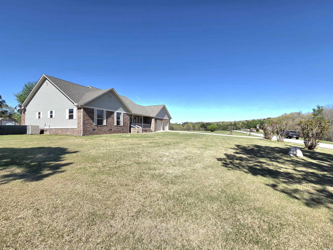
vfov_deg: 89.9
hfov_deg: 106.2
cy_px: 125
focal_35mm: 13
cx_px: 166
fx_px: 125
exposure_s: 1/3333
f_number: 2.2
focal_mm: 2.2
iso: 50
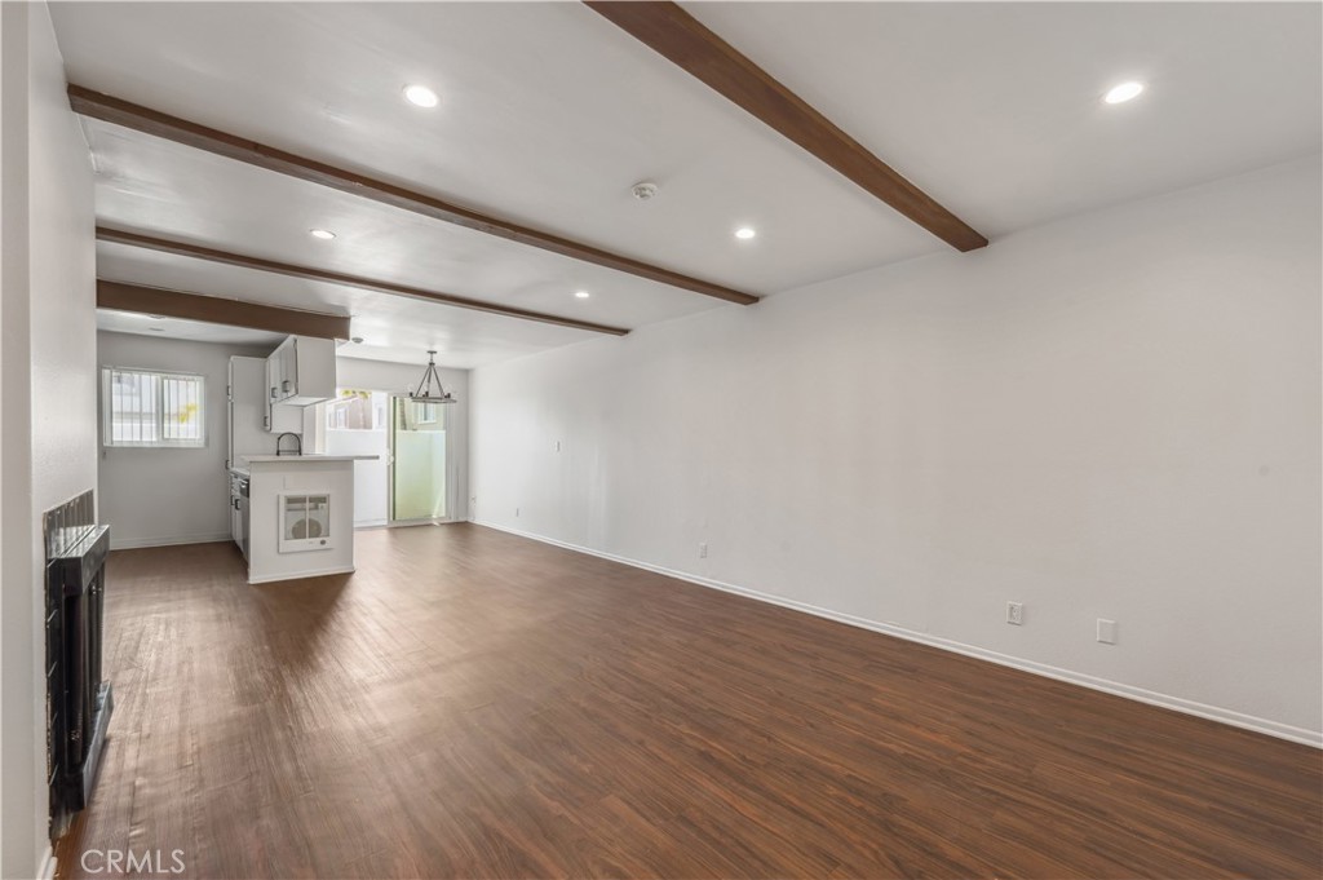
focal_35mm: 14
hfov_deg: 104.3
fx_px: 514
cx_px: 662
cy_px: 440
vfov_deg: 81.1
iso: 100
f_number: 10
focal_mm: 14
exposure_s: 1/15
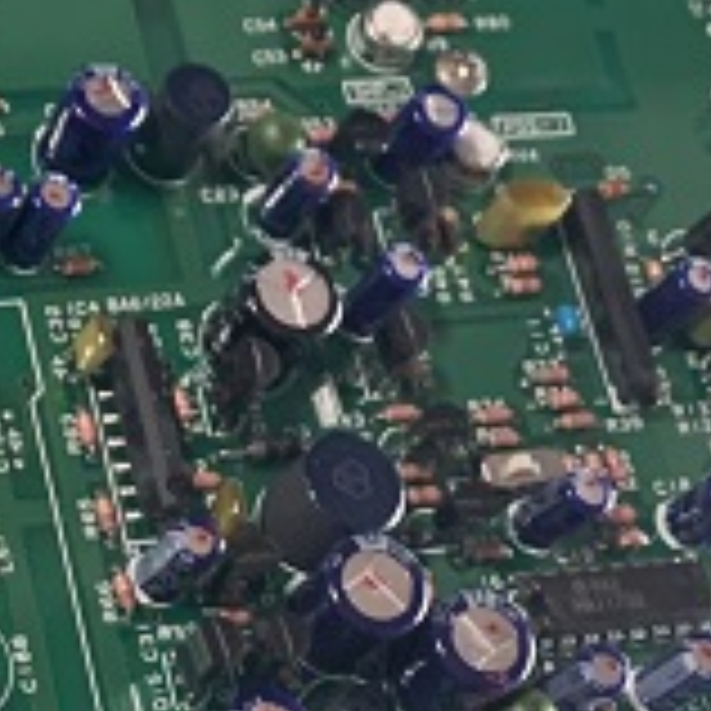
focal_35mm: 117
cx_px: -110
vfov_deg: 14.9
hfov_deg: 14.5
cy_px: 299
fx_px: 2719
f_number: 1.8
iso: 400
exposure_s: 1/47
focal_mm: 4.25
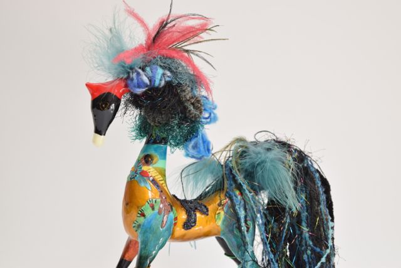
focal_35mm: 82
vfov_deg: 16.6
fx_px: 919
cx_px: 200
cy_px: 134
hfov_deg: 24.6
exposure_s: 1/100
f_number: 5.6
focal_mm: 55
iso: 400
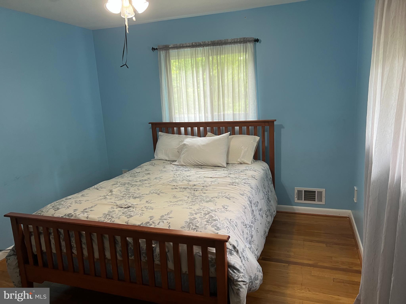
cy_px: 152
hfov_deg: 67.3
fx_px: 305
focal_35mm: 26
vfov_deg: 53.1
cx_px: 203
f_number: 1.5
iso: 125
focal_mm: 5.7
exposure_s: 1/60
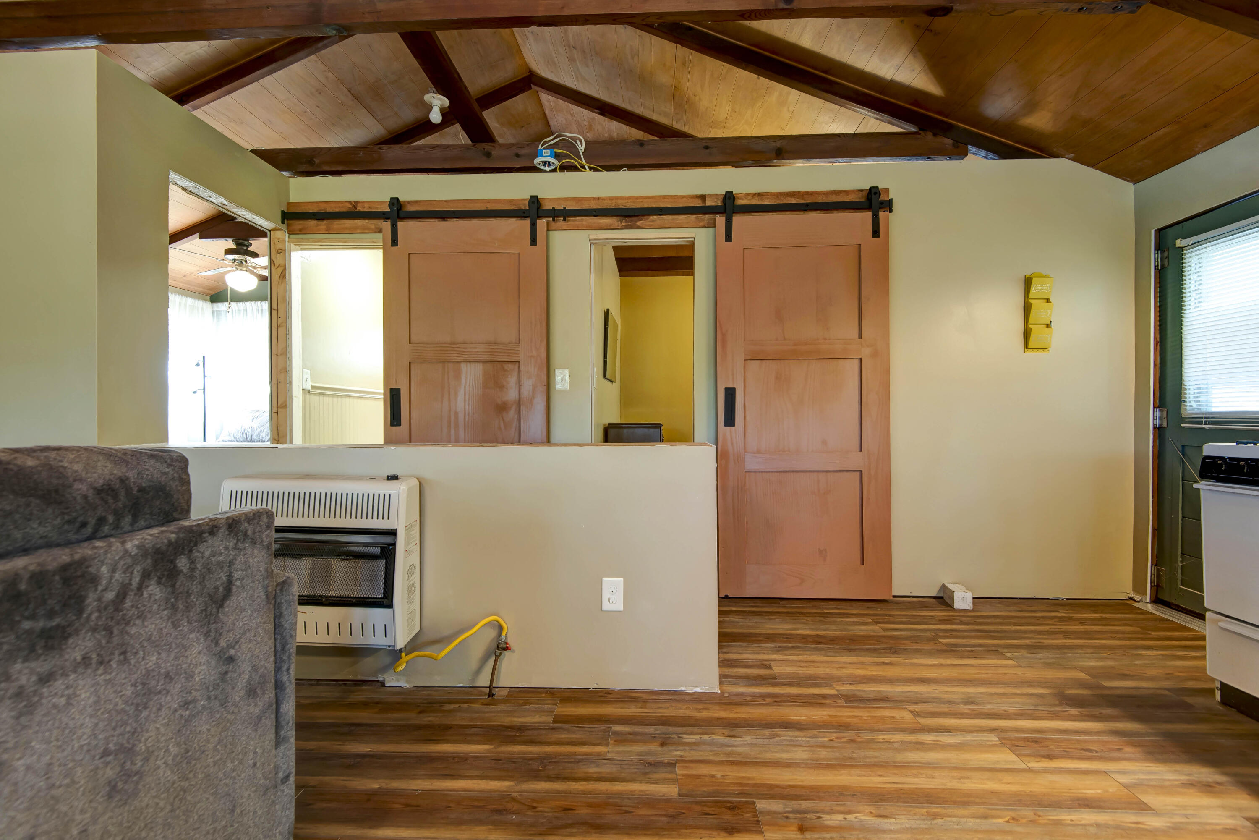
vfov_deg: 73.8
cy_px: 420
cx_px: 630
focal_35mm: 16
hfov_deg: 96.7
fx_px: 560
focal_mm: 16
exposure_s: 1/10
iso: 400
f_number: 6.7
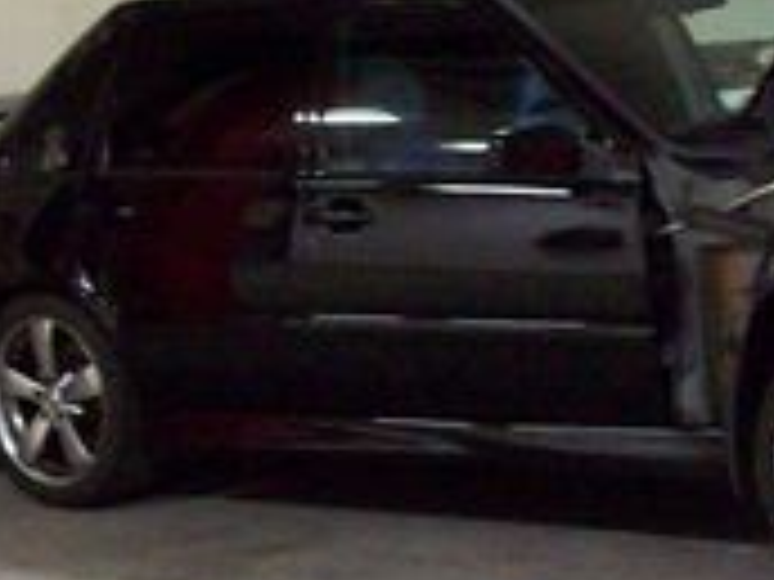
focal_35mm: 134
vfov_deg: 11.1
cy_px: 279
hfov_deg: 14.7
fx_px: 2996
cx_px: 549
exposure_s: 1/8
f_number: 2.7
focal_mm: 6
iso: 200
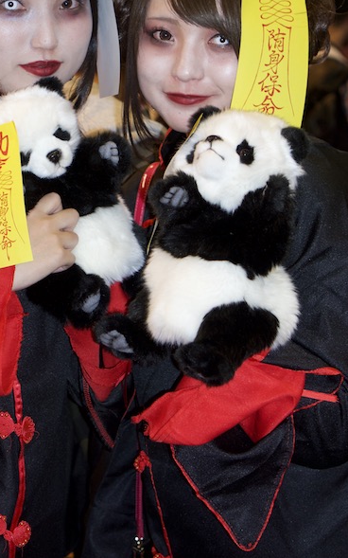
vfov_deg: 23.0
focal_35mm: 90
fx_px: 1366
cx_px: 90
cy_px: 193
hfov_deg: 14.5
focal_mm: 35
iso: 200
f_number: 2.8
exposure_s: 1/60
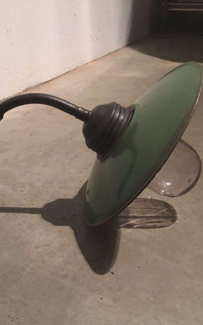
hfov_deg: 30.2
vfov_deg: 47.2
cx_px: 59
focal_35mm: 42
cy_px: 166
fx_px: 372
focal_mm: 4.15
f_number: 2.2
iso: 100
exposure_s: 1/4
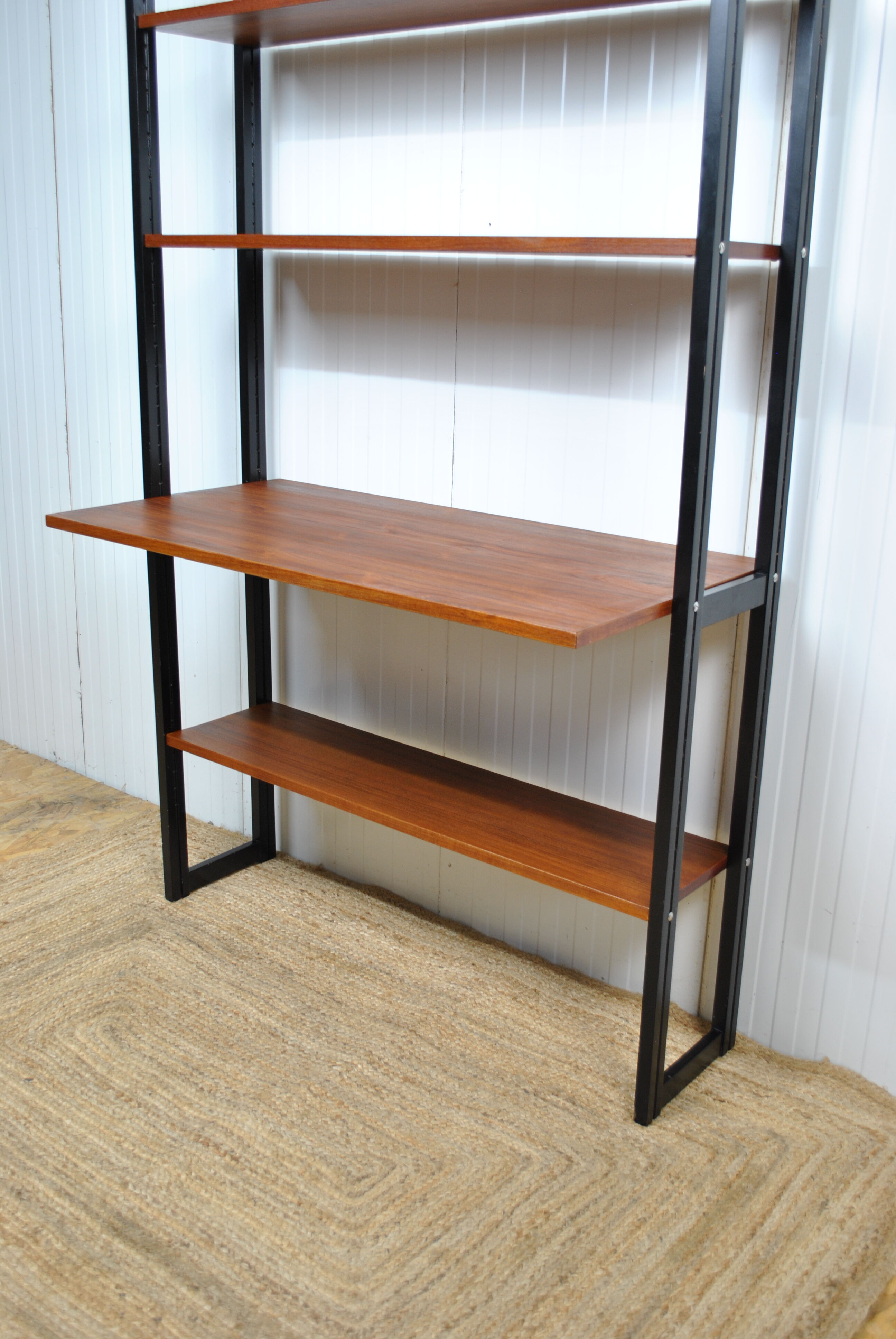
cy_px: 670
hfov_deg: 40.1
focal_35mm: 33
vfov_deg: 57.2
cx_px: 448
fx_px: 1228
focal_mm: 22
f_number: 4.5
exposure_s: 1/8
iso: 200
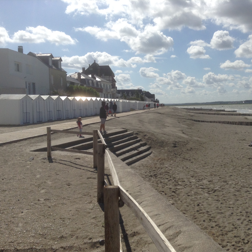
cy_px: 128
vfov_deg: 41.9
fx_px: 329
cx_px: 154
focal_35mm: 40
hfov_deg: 41.6
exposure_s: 1/3226
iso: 25
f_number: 2.4
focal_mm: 3.3
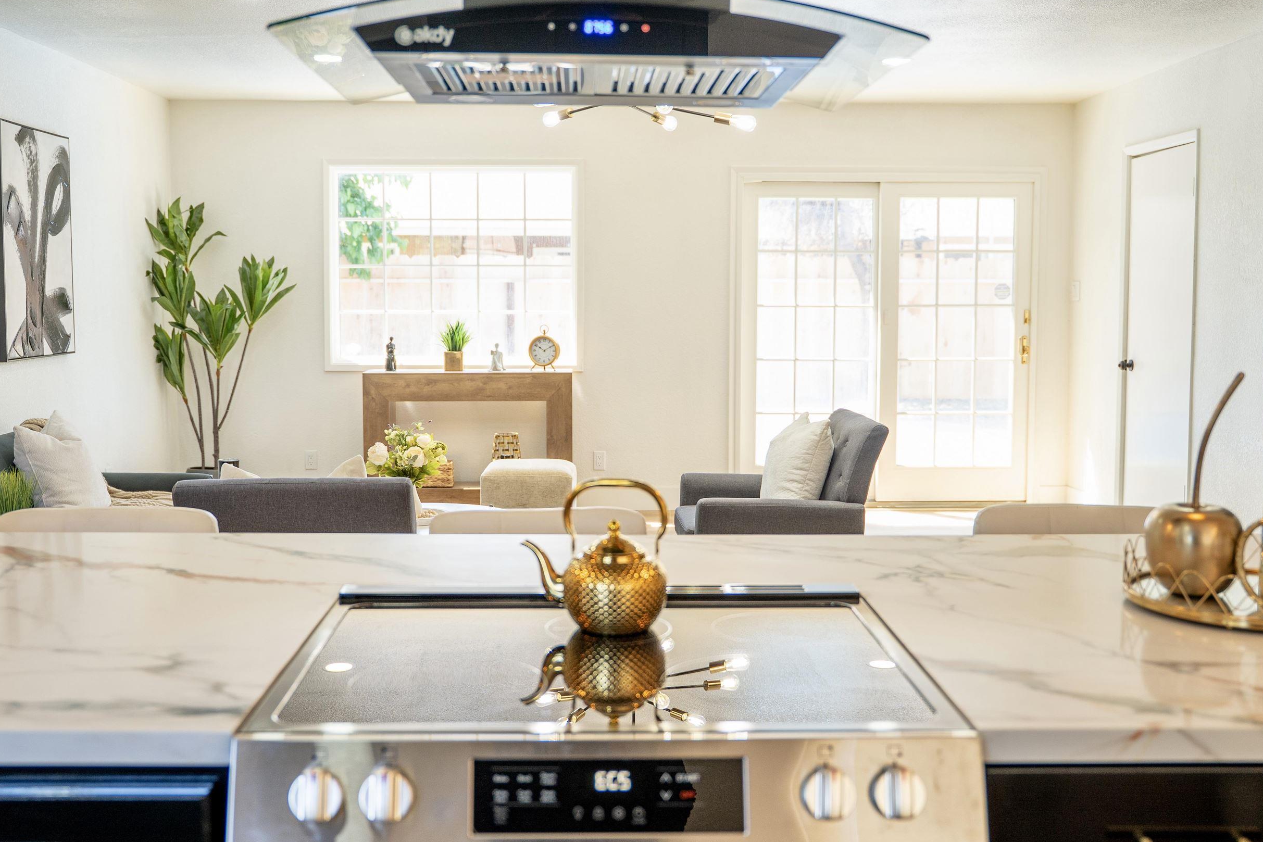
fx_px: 1333
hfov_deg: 50.7
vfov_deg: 35.0
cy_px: 393
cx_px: 604
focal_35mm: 38
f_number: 2.8
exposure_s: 1/160
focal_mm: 30
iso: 320
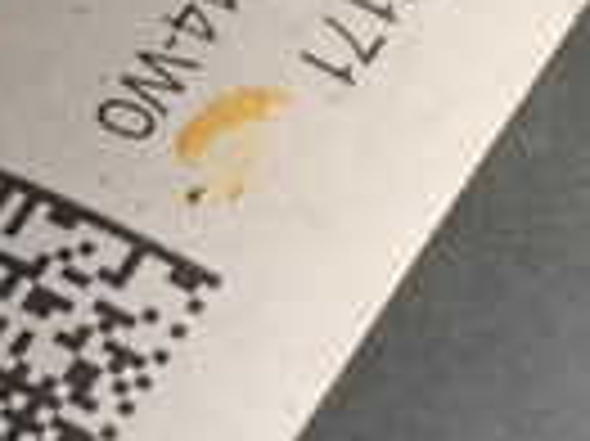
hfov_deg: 4.6
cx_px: 9
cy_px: 234
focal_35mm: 431
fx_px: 7339
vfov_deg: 3.4
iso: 800
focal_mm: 16.79
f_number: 4.7
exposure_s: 1/30
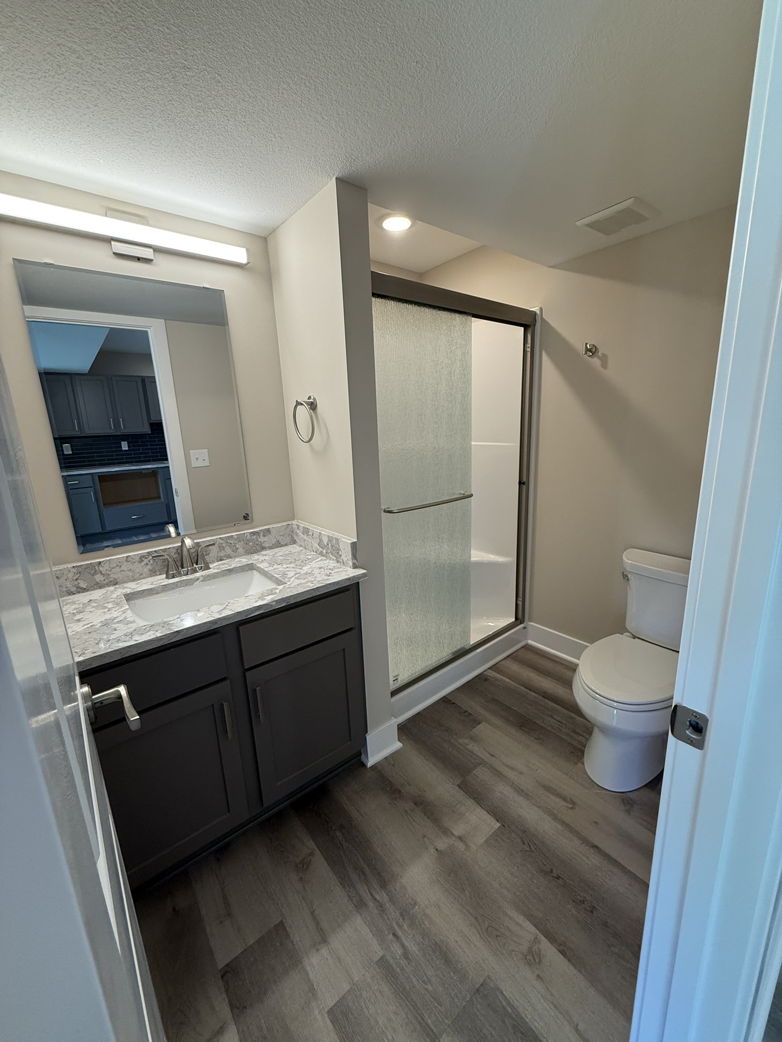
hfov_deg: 85.7
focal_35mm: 14
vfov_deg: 102.1
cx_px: 391
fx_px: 422
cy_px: 521
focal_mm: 2.22
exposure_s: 1/120
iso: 200
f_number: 2.2
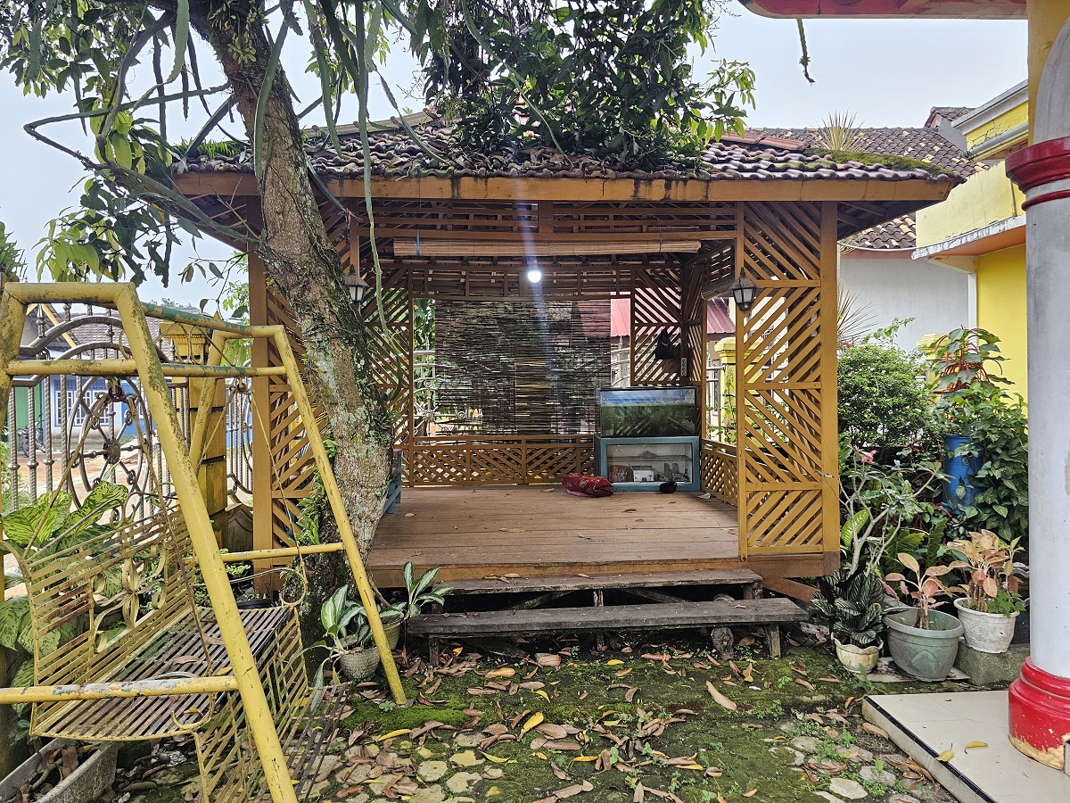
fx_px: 711
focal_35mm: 23
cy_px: 402
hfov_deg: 73.9
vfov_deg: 58.9
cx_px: 535
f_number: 1.7
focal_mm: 6.3
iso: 250
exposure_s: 1/100
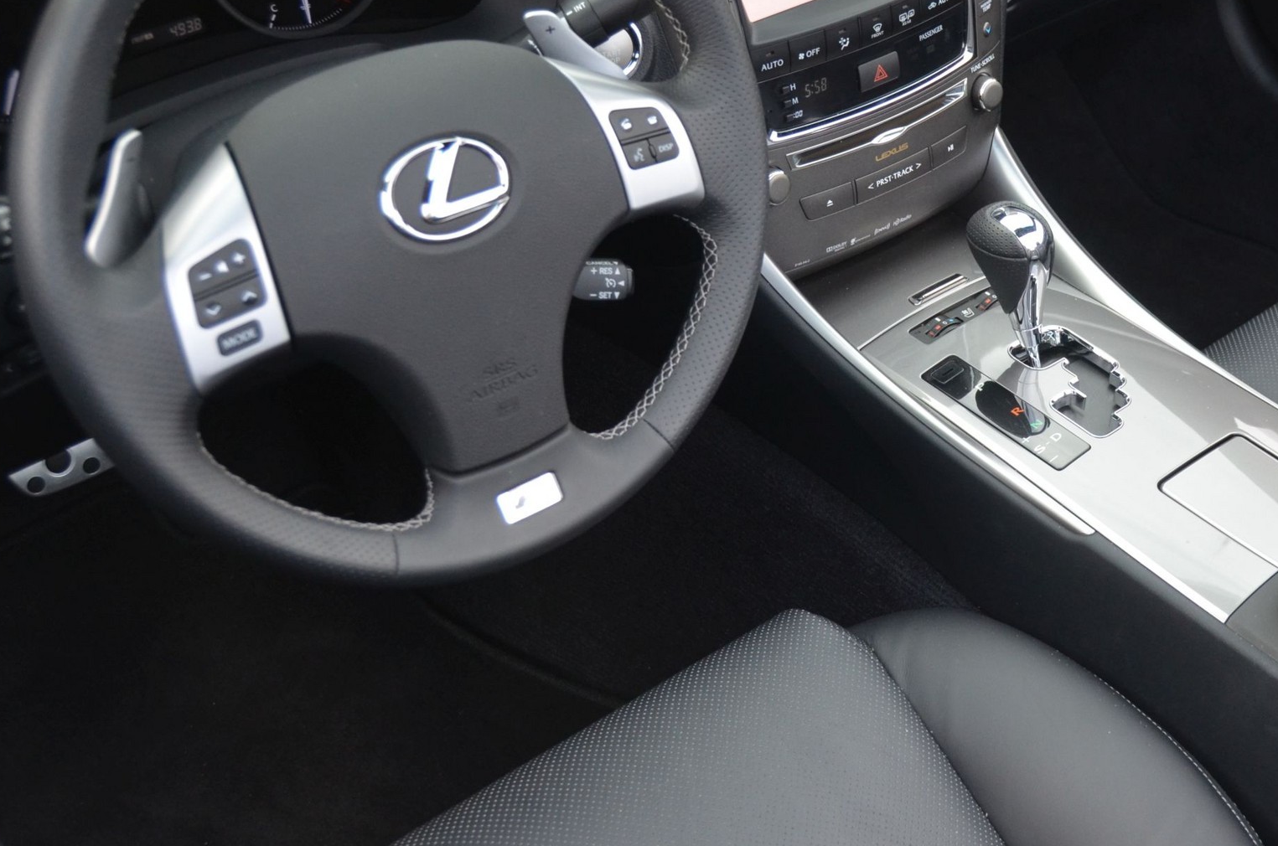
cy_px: 273
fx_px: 2090
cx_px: 1035
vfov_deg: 22.8
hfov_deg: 33.0
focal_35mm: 59
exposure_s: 1/500
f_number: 3.8
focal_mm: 24
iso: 800
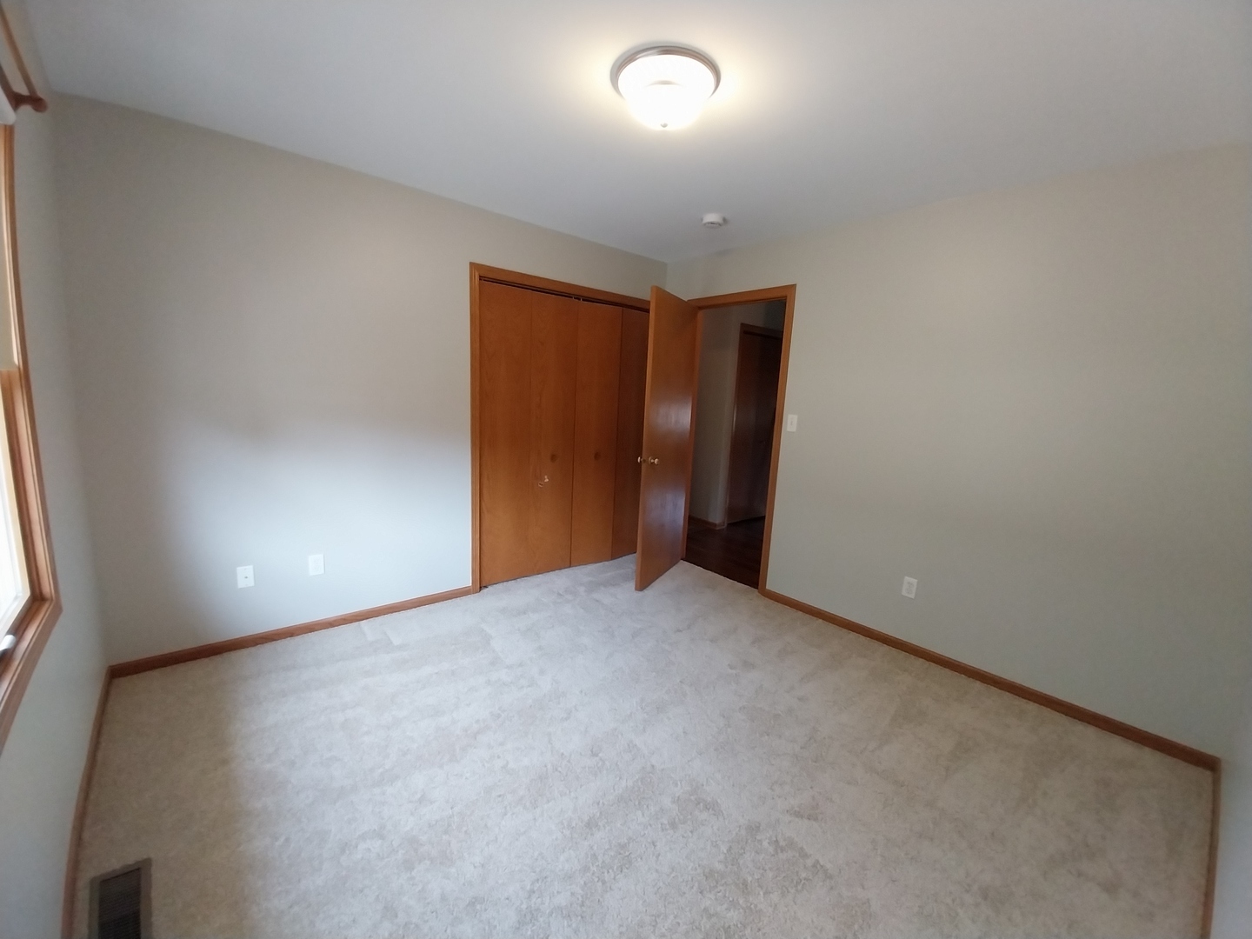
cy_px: 470
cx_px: 626
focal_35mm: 13
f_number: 2.2
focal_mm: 1.13
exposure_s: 1/50.1
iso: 160
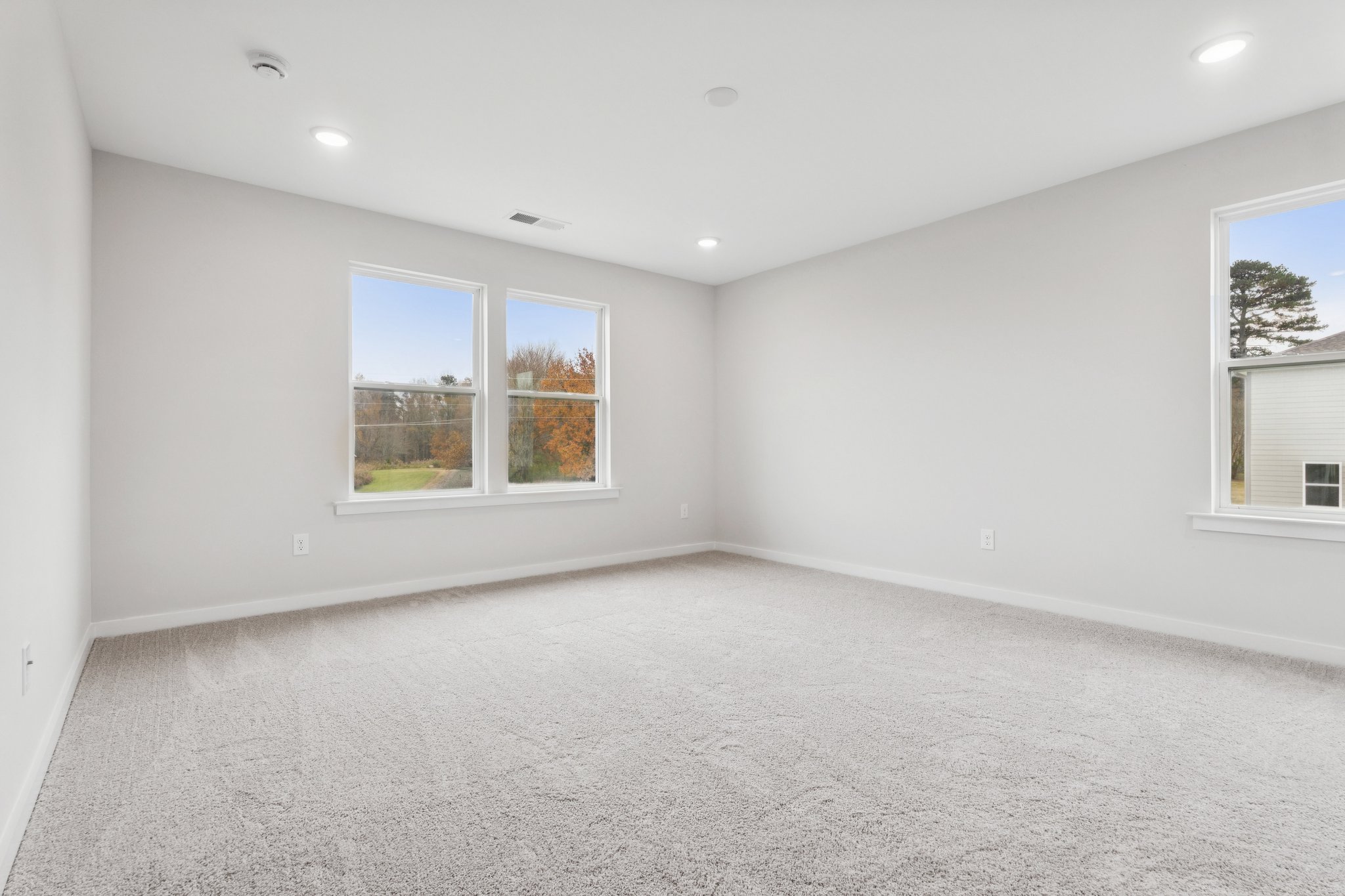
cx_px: 672
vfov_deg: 73.7
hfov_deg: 96.7
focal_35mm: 16
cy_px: 448
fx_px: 598
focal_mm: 16
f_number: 8
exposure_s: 1/100
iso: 640
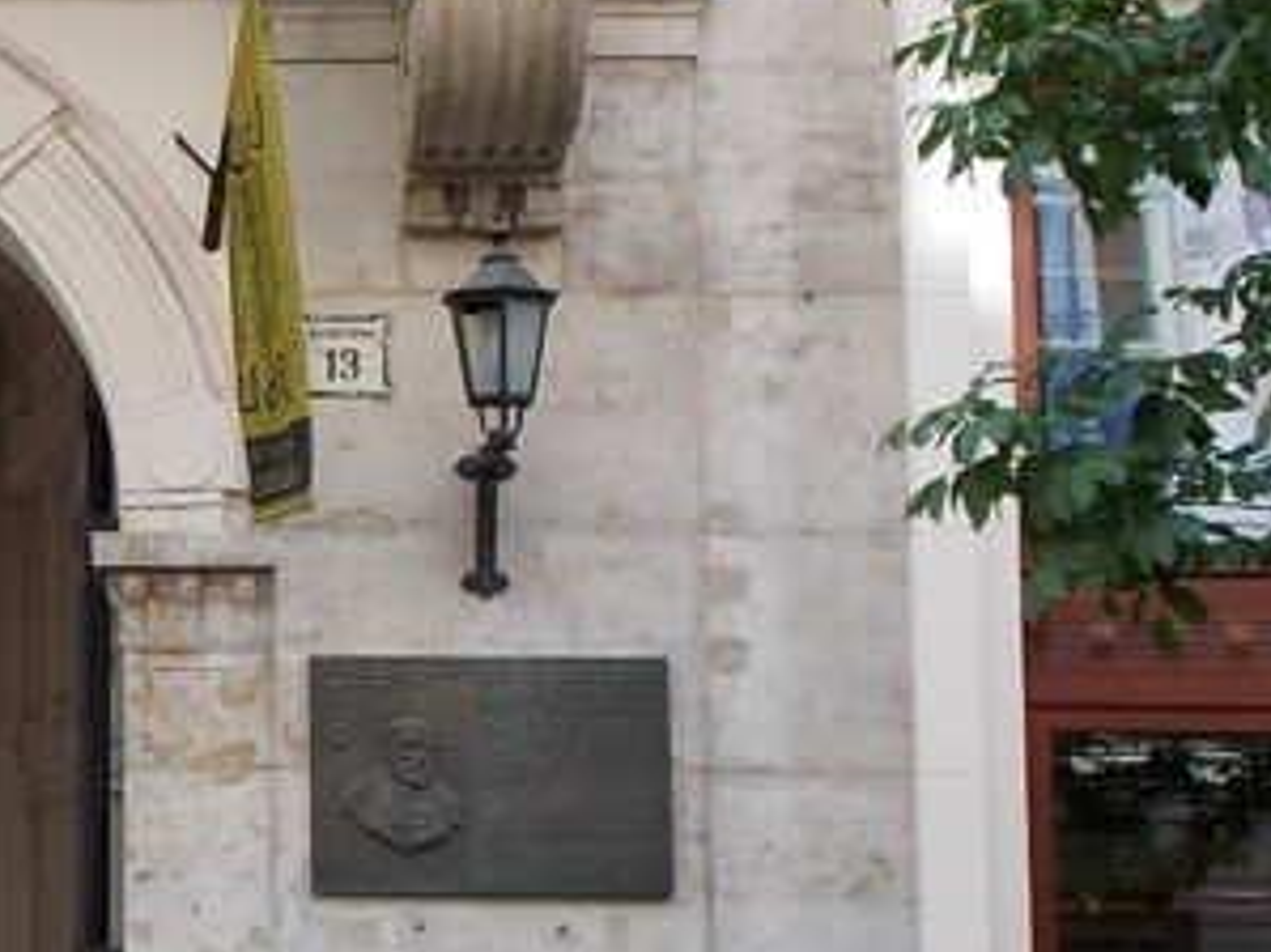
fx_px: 4074
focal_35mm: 111
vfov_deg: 13.3
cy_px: 480
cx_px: -251
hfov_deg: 17.0
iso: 80
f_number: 3.9
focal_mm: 6.9
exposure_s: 1/160
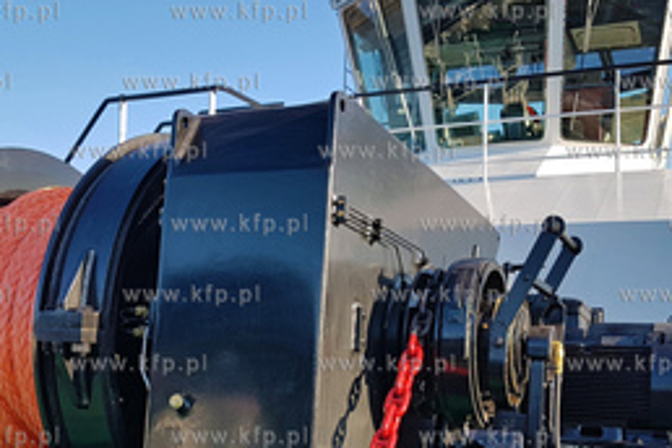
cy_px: 302
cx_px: 331
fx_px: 784
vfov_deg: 31.6
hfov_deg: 46.4
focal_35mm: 42
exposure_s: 1/944
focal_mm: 4.2
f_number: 1.7
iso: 40
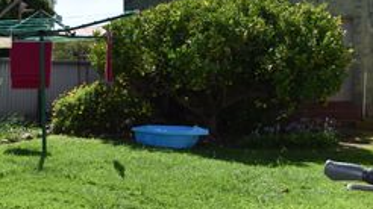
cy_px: 116
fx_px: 534
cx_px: 62
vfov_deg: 22.2
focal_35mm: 54
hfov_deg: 36.9
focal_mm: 18
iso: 100
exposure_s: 1/200
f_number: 9
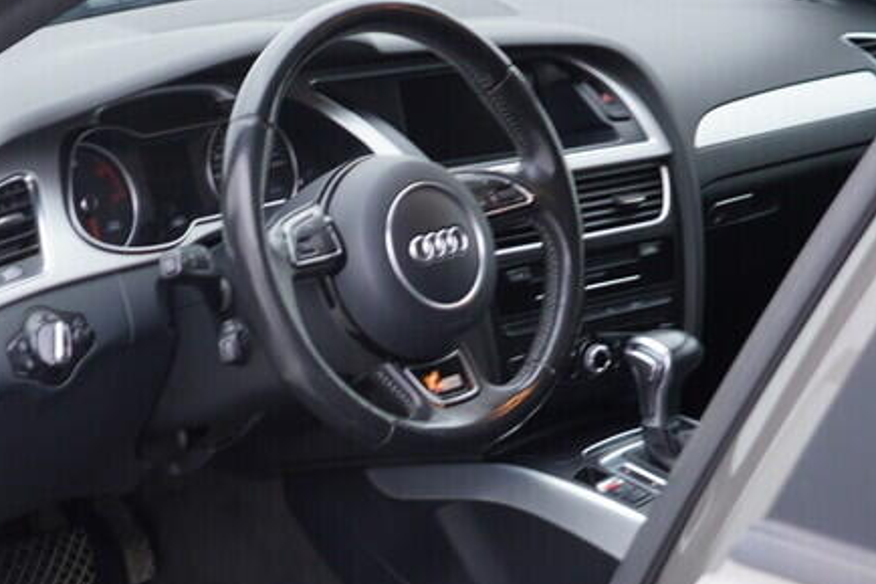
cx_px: 184
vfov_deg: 15.8
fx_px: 2067
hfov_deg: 23.6
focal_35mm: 85
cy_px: 545
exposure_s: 1/40
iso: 160
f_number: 2.8
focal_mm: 24
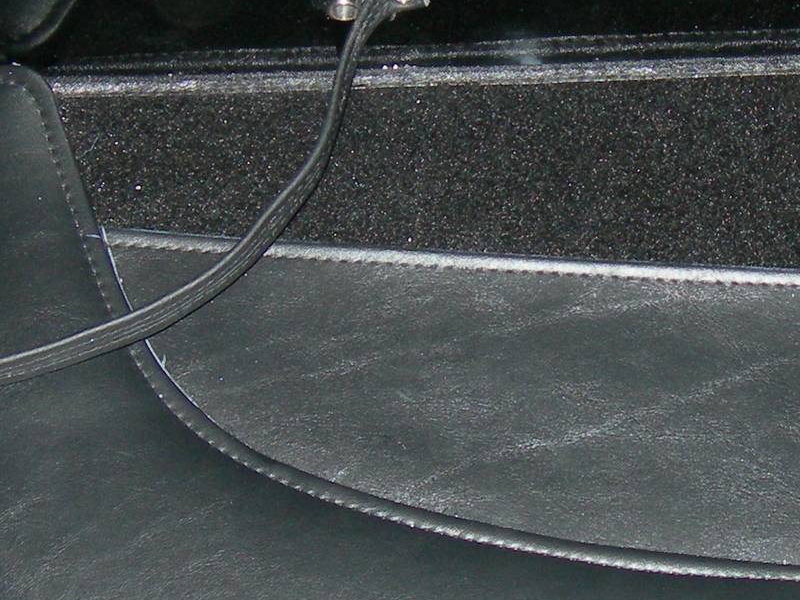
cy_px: 242
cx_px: 624
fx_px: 2635
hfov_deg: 17.1
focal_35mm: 114
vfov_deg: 13.0
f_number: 2.8
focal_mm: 7.8
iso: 130
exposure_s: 1/60.1
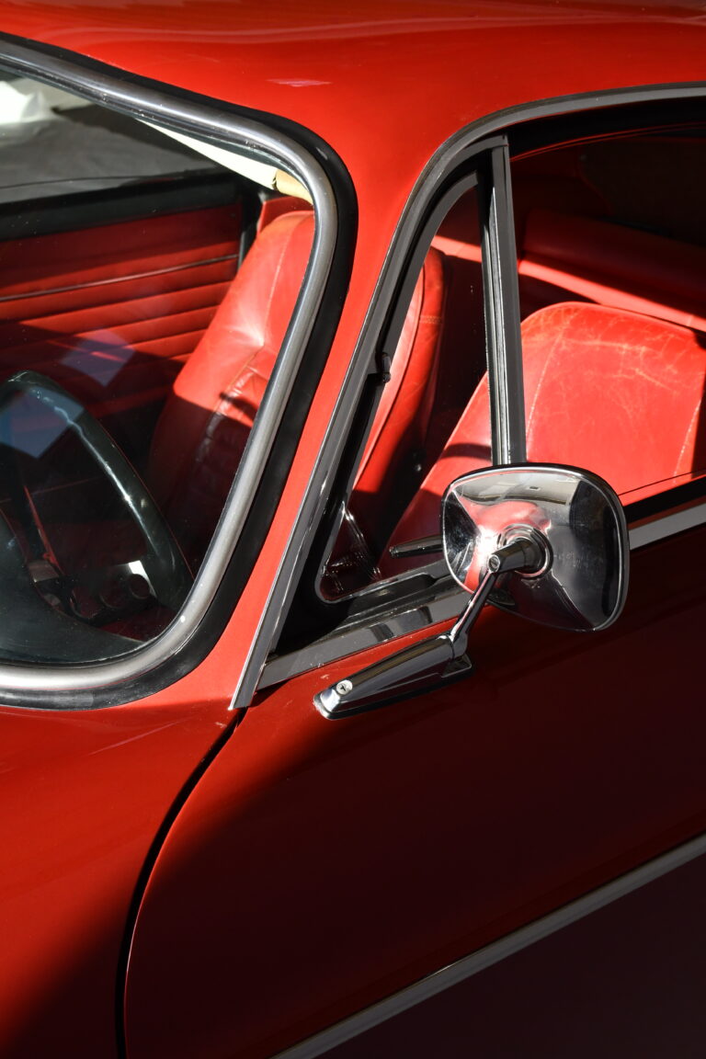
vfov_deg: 38.9
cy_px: 530
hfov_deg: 26.5
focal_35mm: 51
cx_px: 353
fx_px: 1500
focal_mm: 34
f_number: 11
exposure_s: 1/500
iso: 800
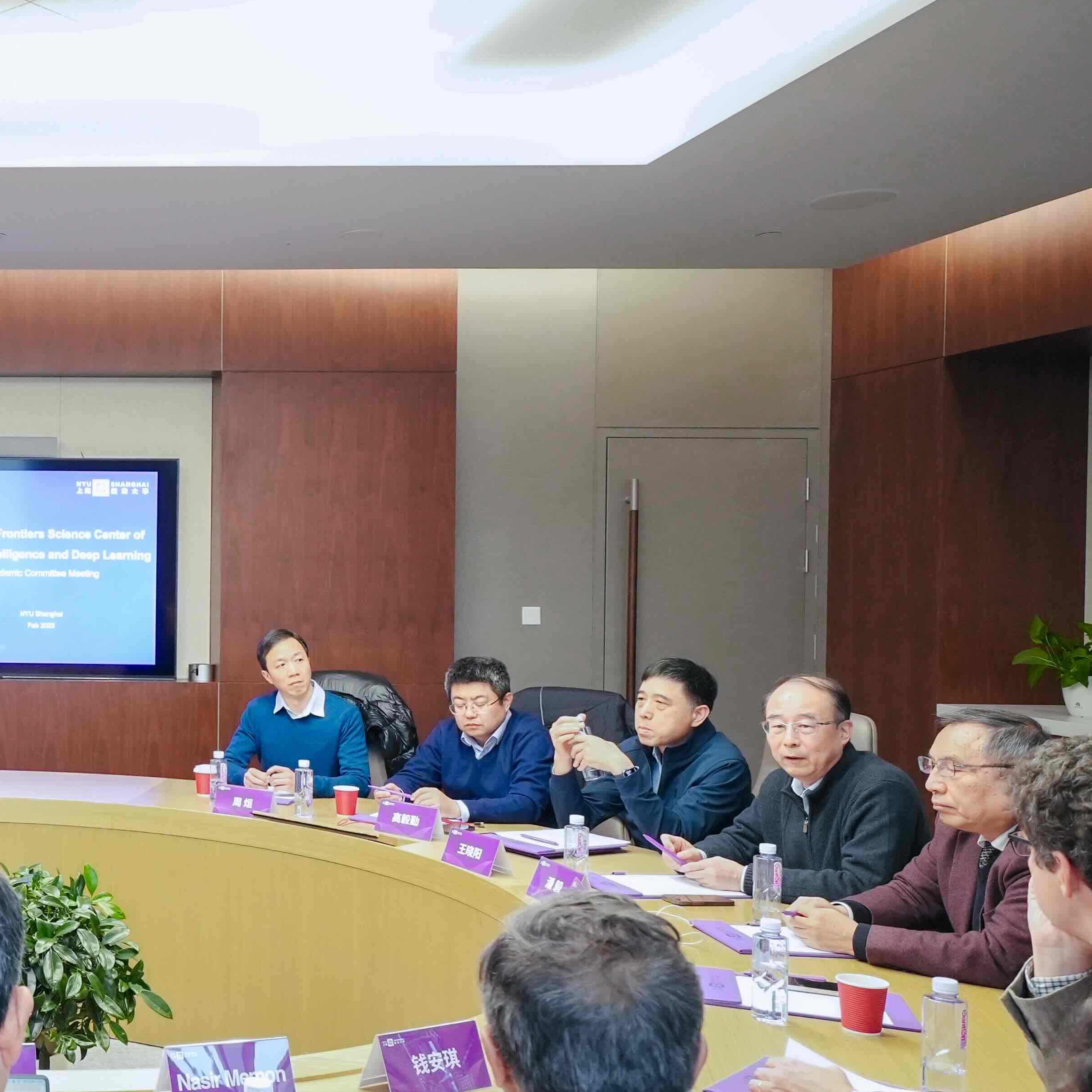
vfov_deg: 44.5
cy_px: 686
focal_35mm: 37
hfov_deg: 36.6
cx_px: -157
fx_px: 1321
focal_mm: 15
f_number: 4
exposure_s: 1/100
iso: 2500
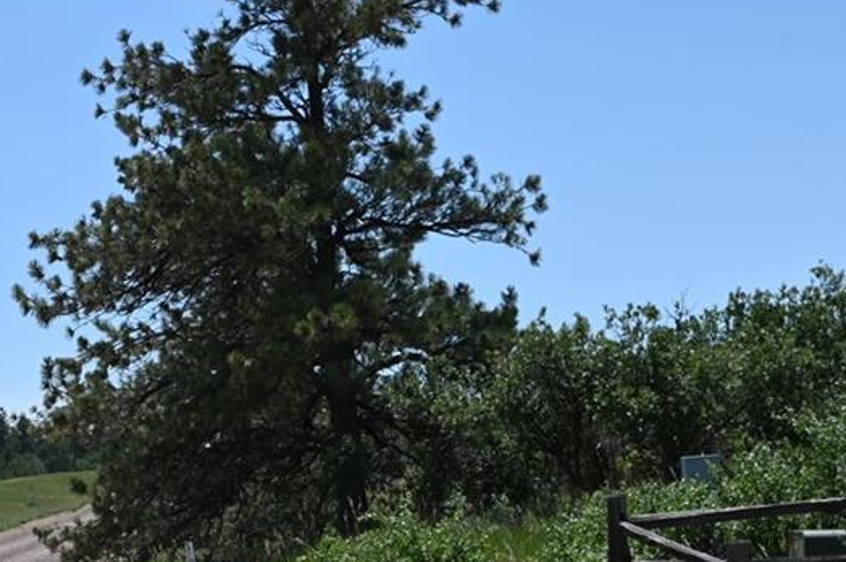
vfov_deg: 11.5
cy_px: 708
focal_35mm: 116
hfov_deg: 17.2
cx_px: -23
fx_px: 2723
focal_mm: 38
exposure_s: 1/400
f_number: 7.1
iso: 100
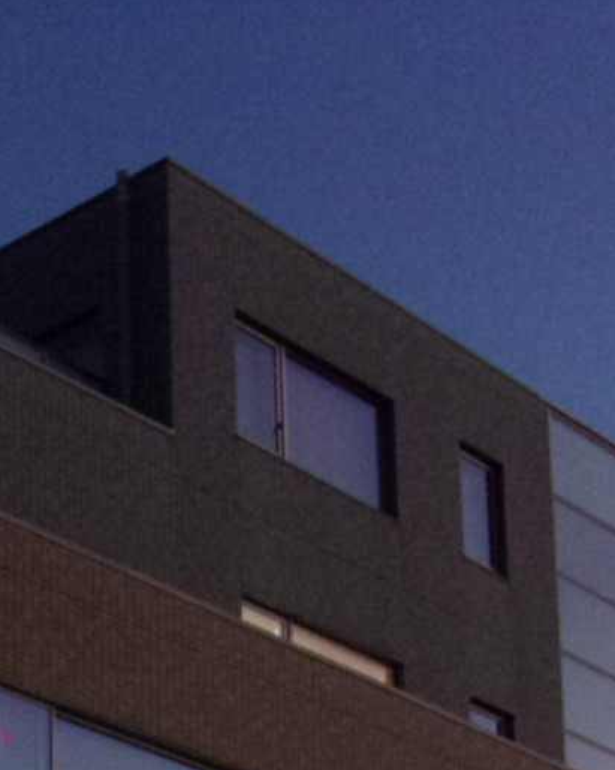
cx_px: 142
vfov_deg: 16.7
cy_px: 1143
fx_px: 2390
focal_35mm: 105
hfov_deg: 14.6
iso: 320
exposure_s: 1/34
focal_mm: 4.9
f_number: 3
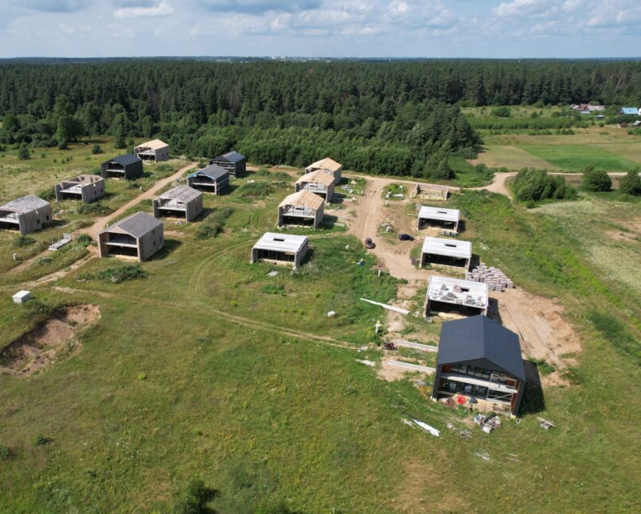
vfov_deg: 55.0
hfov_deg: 65.1
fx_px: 493
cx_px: 243
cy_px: 259
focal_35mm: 26
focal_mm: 8.38
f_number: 2.8
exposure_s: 1/1600
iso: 100
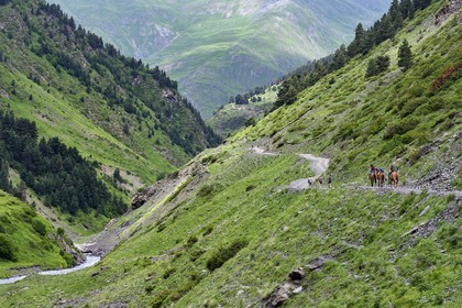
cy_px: 154
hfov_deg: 20.0
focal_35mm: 102
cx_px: 231
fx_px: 1309
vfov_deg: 13.4
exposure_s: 1/250
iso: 320
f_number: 10
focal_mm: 102
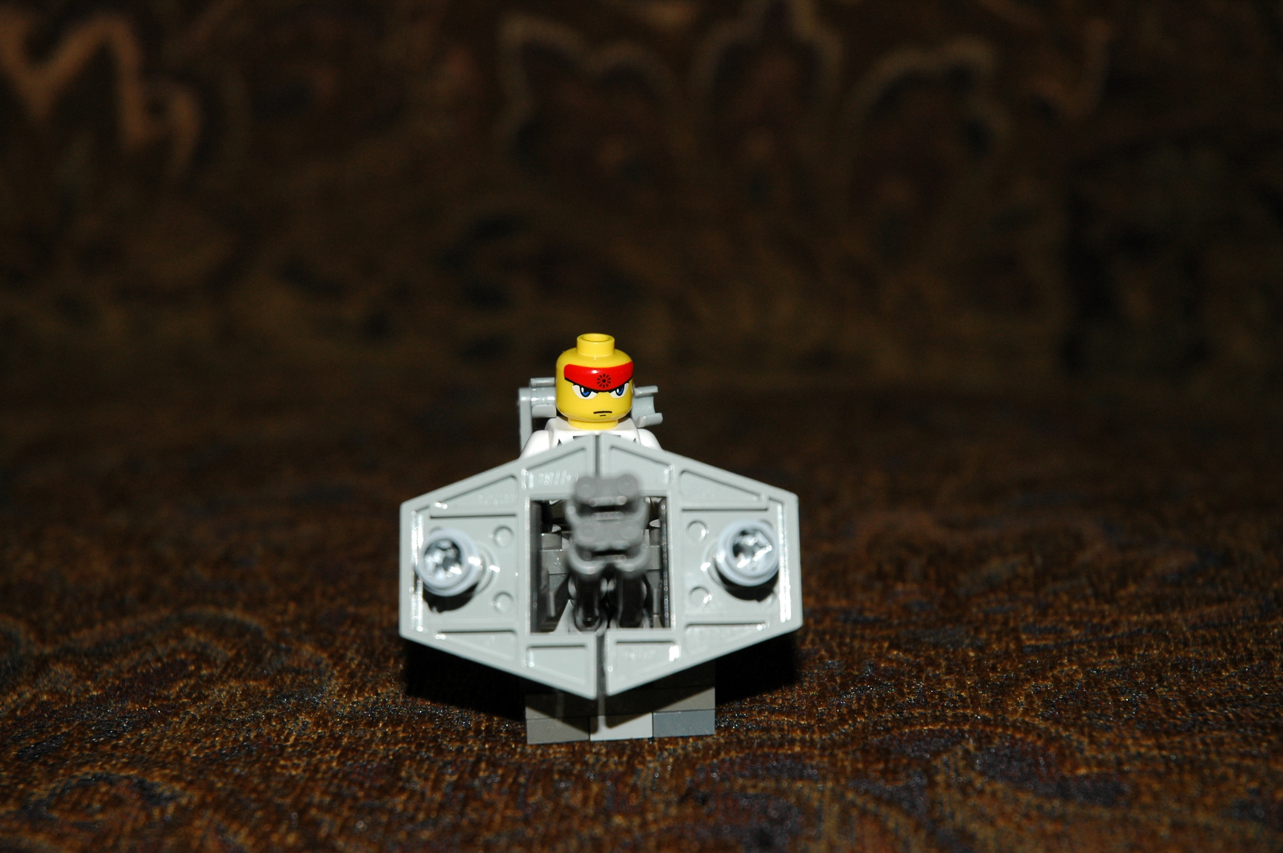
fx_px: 3739
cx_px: 642
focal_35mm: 105
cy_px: 426
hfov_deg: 19.5
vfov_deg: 13.0
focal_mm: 70
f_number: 7.1
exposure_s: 1/125
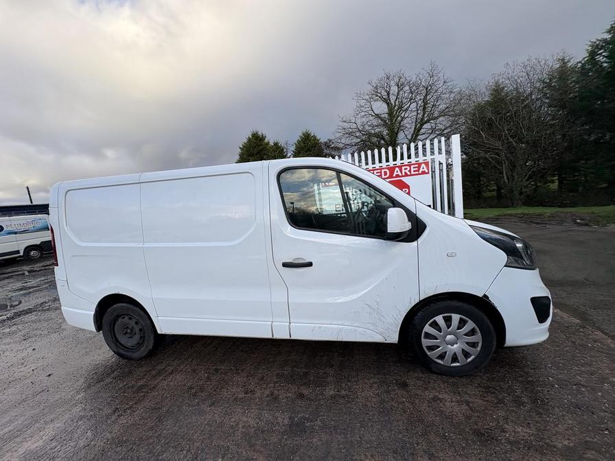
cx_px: 308
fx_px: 249
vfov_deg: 85.7
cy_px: 230
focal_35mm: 14
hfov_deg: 102.1
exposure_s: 1/533
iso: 40
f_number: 2.2
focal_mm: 2.22
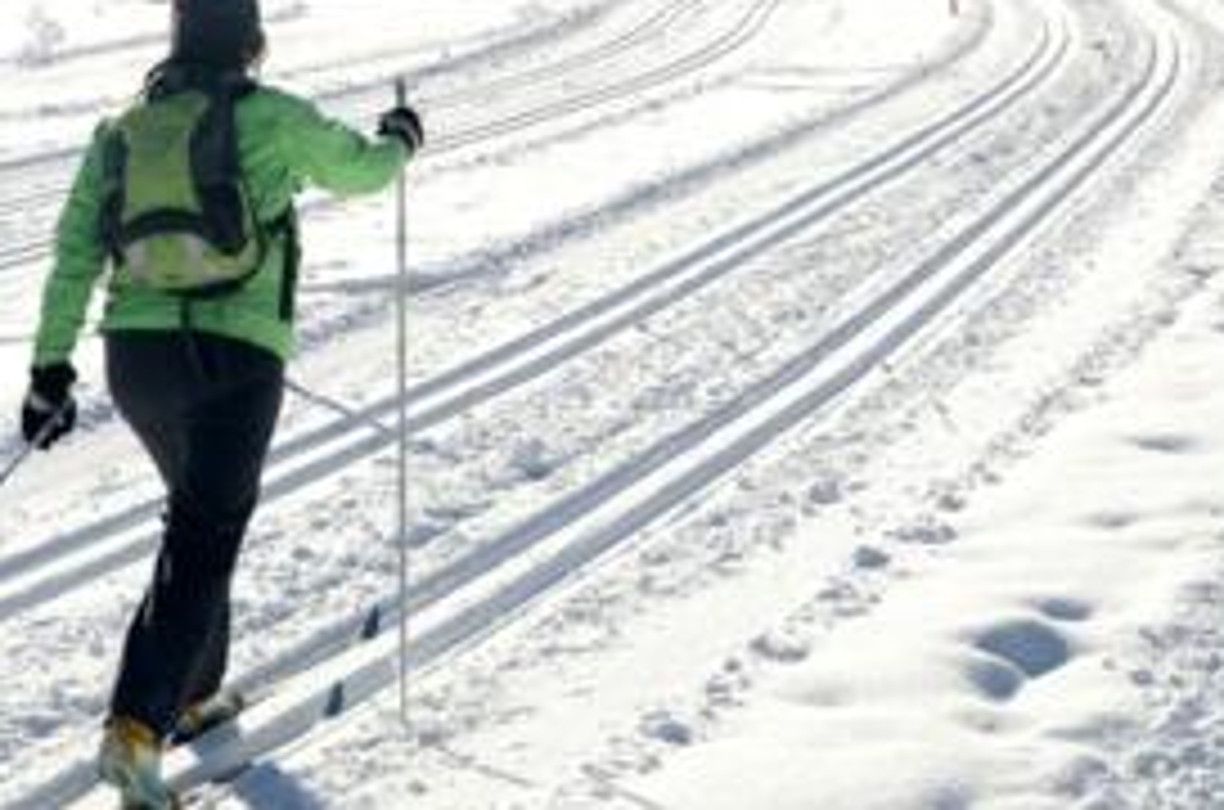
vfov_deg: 12.2
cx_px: 619
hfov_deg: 18.6
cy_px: -68
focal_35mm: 110
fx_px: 3731
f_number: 7.1
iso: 250
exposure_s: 1/500
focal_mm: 30
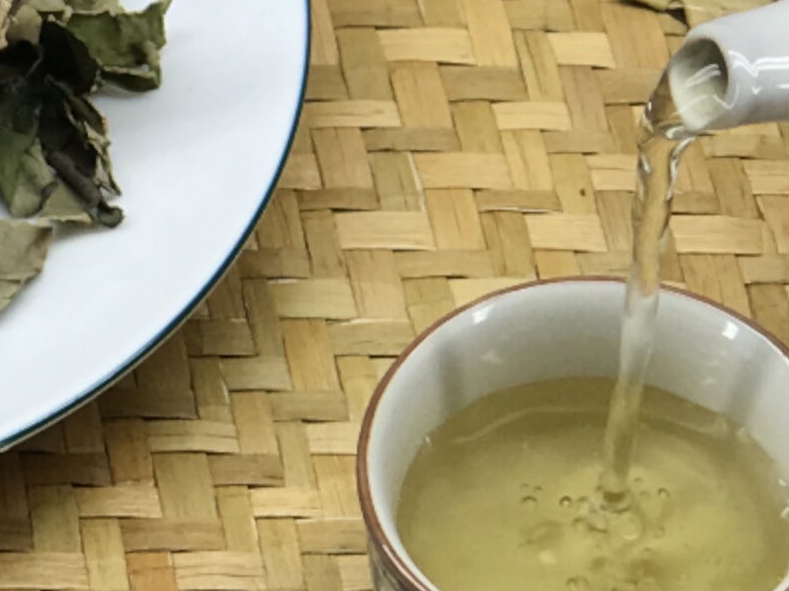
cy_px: 285
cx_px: -96
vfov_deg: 6.4
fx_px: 5264
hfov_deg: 8.5
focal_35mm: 231
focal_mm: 6.6
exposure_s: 1/150
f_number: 2.8
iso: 20
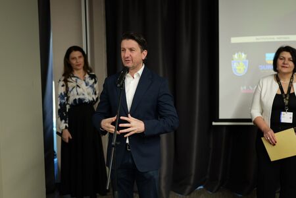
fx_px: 411
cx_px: 148
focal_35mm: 50
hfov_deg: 39.6
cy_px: 99
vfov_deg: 27.0
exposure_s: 1/160
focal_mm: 50
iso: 1600
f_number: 1.8
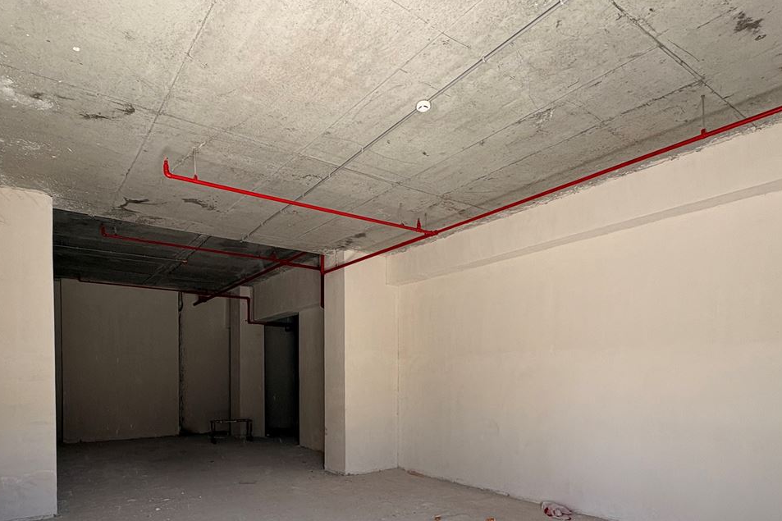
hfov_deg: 78.1
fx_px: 478
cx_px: 332
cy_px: 387
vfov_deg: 54.7
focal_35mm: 22
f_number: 2.2
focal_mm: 2.22
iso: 80
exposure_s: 1/99
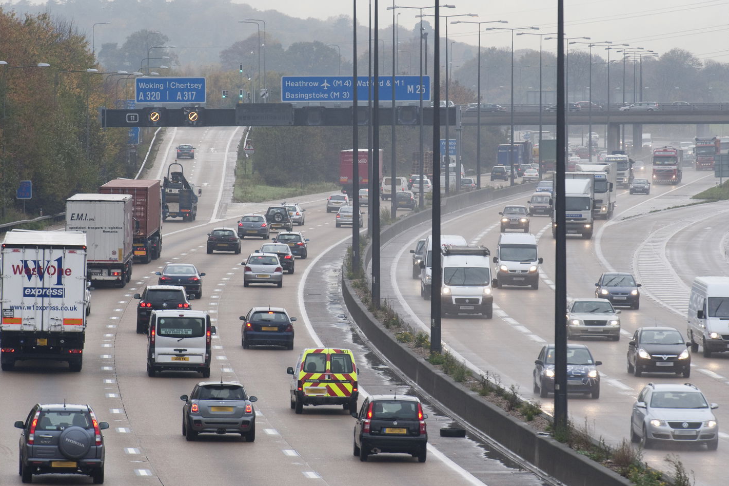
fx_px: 6378
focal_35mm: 315
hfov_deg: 6.5
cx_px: 383
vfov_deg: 4.4
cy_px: 219
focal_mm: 280
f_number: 7.1
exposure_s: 1/200
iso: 800
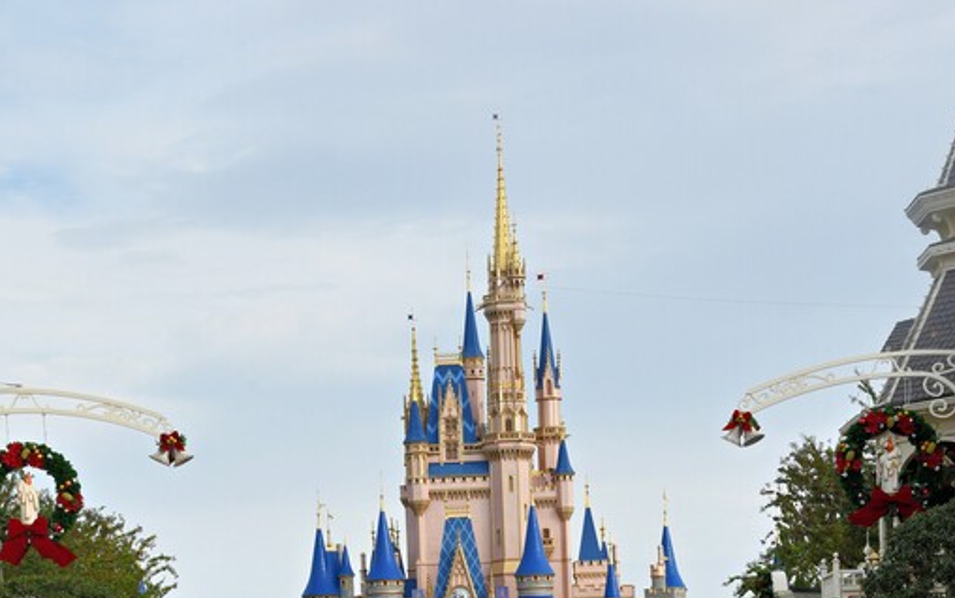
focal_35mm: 97
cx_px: 479
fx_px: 2526
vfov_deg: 13.2
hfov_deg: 21.4
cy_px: 707
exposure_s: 1/250
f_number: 13
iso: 400
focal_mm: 42
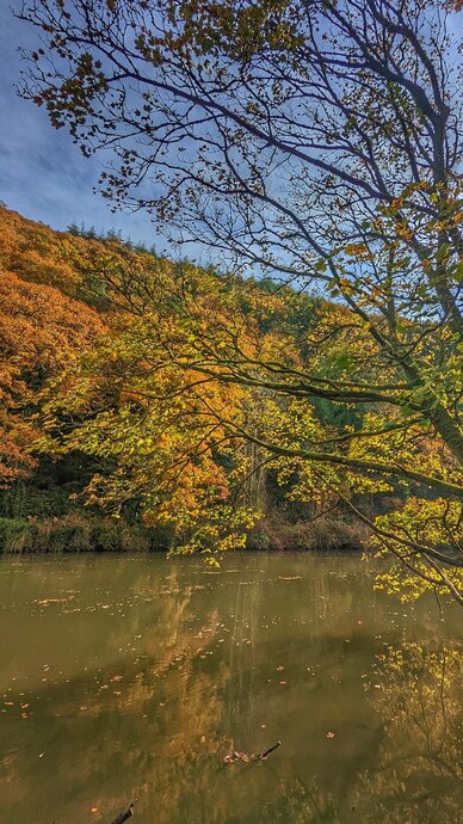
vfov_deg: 92.6
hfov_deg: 59.9
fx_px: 393
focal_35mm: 18
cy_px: 401
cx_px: 300
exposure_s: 1/1134
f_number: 2.2
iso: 45
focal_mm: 2.35
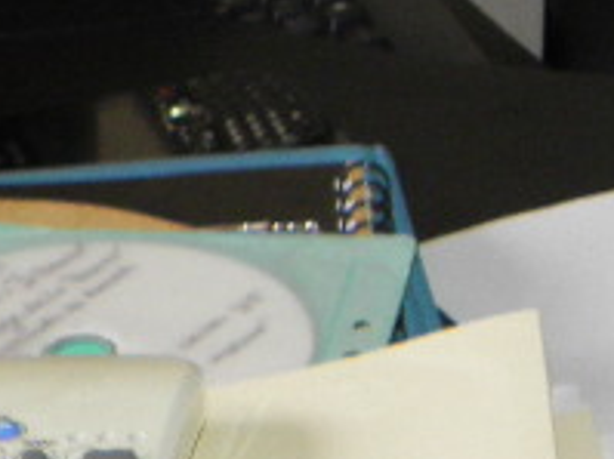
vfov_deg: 7.6
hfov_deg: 10.7
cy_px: -702
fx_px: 3191
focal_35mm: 180
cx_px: 790
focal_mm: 4.9
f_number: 2.8
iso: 100
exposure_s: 1/30
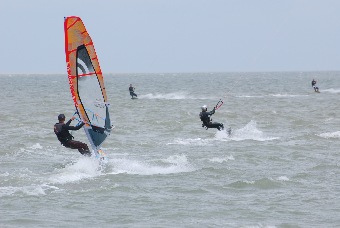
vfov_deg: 3.1
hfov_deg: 4.6
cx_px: 170
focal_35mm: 450
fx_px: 4259
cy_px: 114
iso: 180
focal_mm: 300
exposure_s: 1/250
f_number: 10
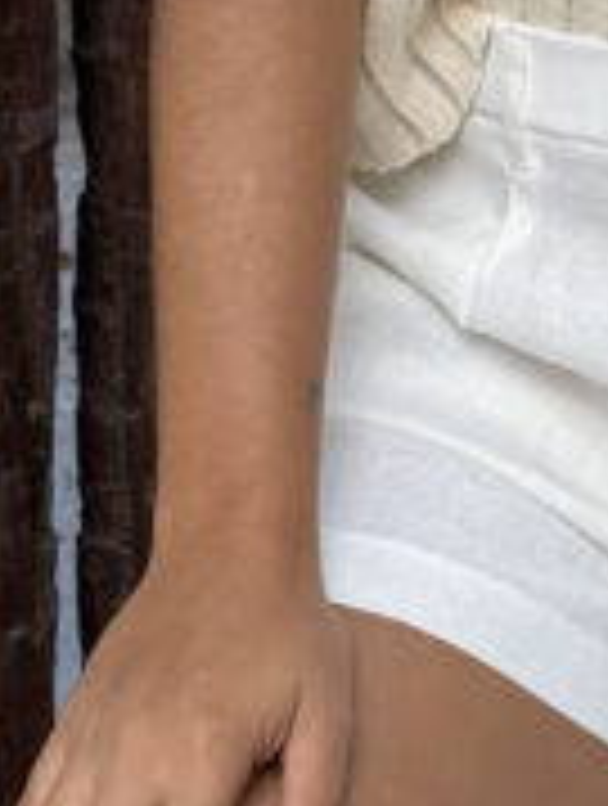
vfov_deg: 9.0
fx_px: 4994
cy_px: -450
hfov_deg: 6.9
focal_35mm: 214
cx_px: 914
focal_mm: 6.76
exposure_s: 1/875
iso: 64
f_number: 1.78
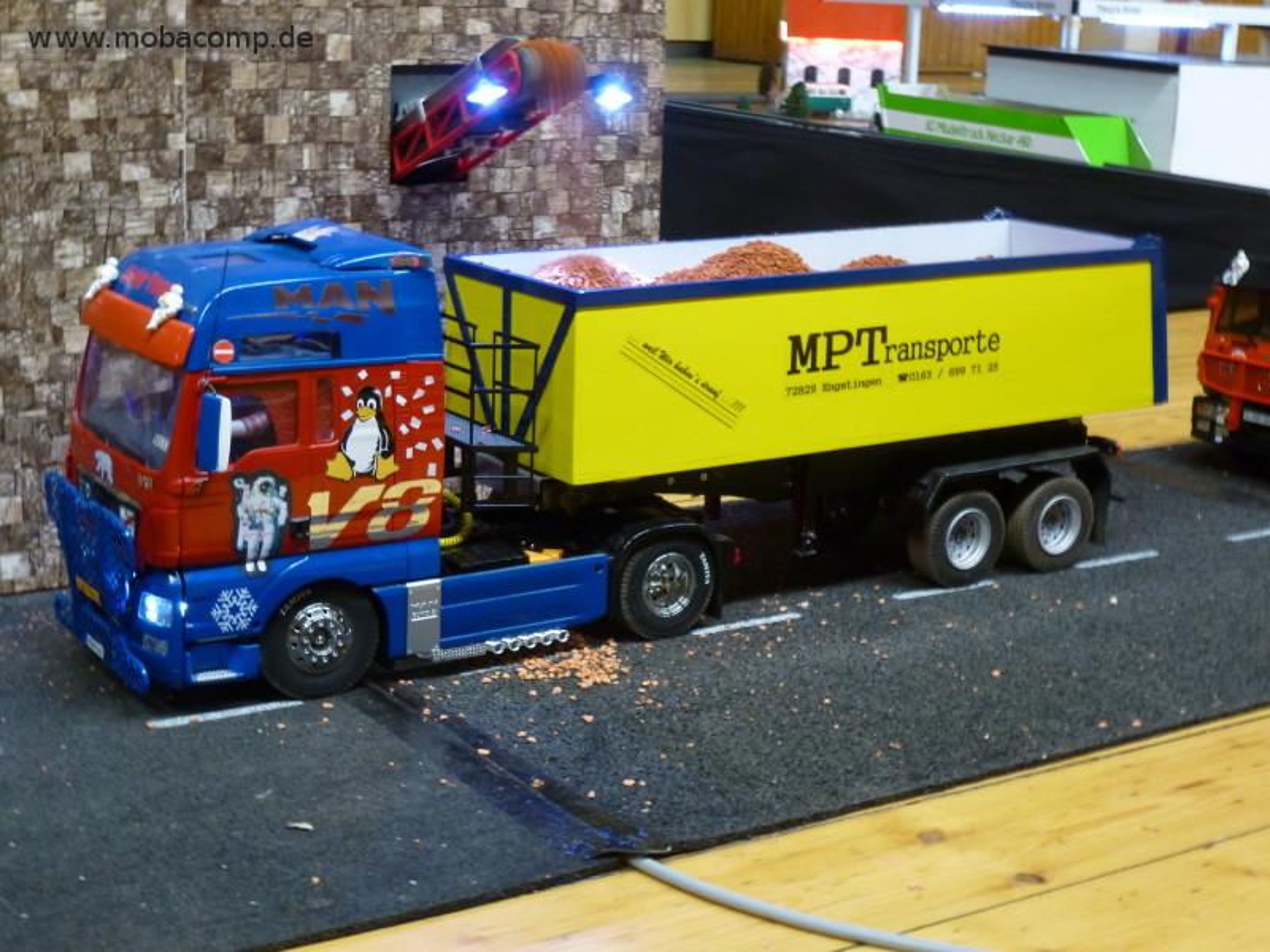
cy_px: 476
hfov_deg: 33.8
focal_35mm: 57
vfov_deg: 25.7
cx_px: 635
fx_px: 2091
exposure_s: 1/4
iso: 400
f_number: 4.4
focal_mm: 10.1
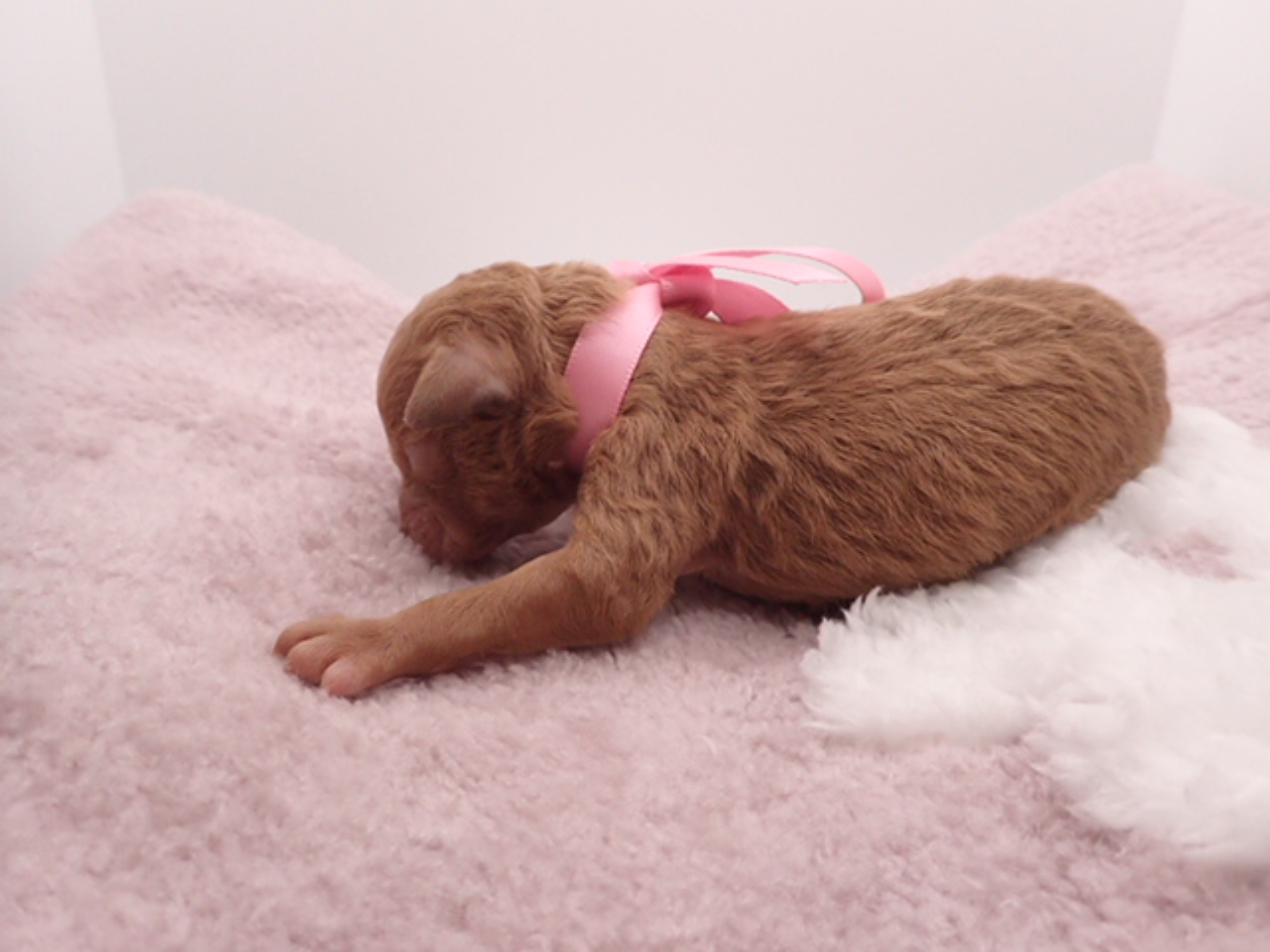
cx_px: 635
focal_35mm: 25
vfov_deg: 54.9
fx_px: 917
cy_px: 476
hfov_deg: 69.4
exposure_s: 1/400
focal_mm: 4.5
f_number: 2.8
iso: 400
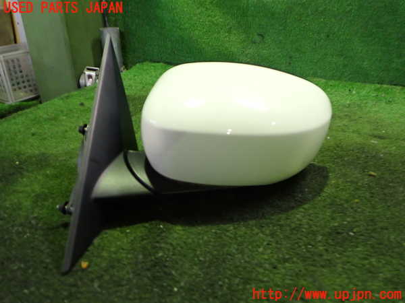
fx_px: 351
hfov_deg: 60.0
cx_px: 202
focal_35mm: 30
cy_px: 152
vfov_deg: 46.8
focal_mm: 5.4
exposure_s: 1/30
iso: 640
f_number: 2.3
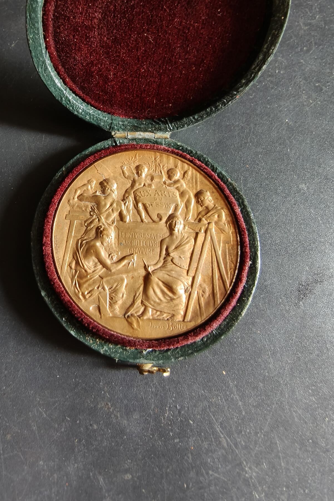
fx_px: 334
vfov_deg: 73.7
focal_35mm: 24
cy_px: 251
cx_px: 165
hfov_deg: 53.1
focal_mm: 2.32
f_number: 2
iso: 1000
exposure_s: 1/30.5
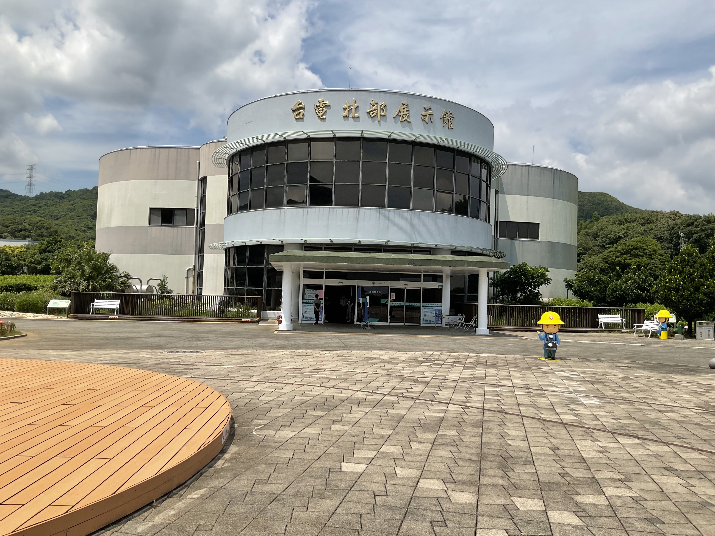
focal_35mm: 29
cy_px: 268
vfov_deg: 48.2
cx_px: 358
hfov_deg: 61.7
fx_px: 599
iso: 16
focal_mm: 3
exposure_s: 1/2667
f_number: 1.8
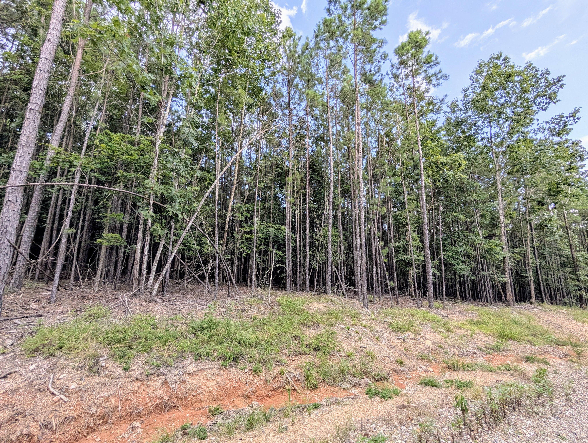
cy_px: 222
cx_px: 294
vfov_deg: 94.6
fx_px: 204
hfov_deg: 110.5
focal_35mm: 12
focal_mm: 2.02
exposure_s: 1/802
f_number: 1.7
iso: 51
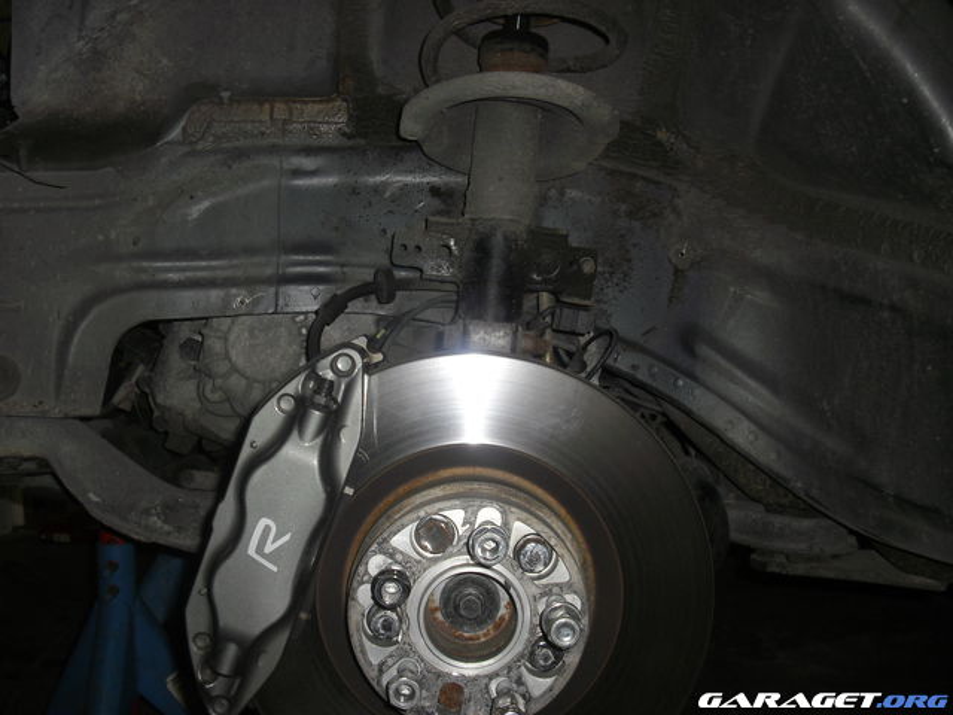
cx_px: 476
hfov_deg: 49.0
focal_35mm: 38
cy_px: 358
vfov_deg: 37.7
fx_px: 1046
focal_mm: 6.2
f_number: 2.8
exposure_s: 1/60
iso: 100
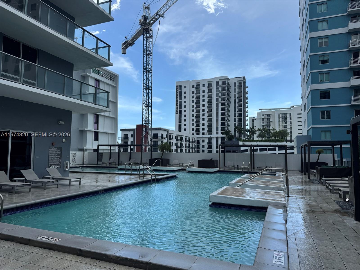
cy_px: 135
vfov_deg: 56.8
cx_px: 180
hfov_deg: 71.6
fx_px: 250
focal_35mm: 24
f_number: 1.78
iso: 80
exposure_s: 1/2041
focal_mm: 6.76
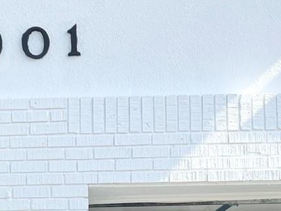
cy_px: 338
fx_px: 804
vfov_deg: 13.8
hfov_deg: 19.4
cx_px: 17
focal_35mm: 99
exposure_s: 1/2457
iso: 50
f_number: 1.5
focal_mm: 5.7
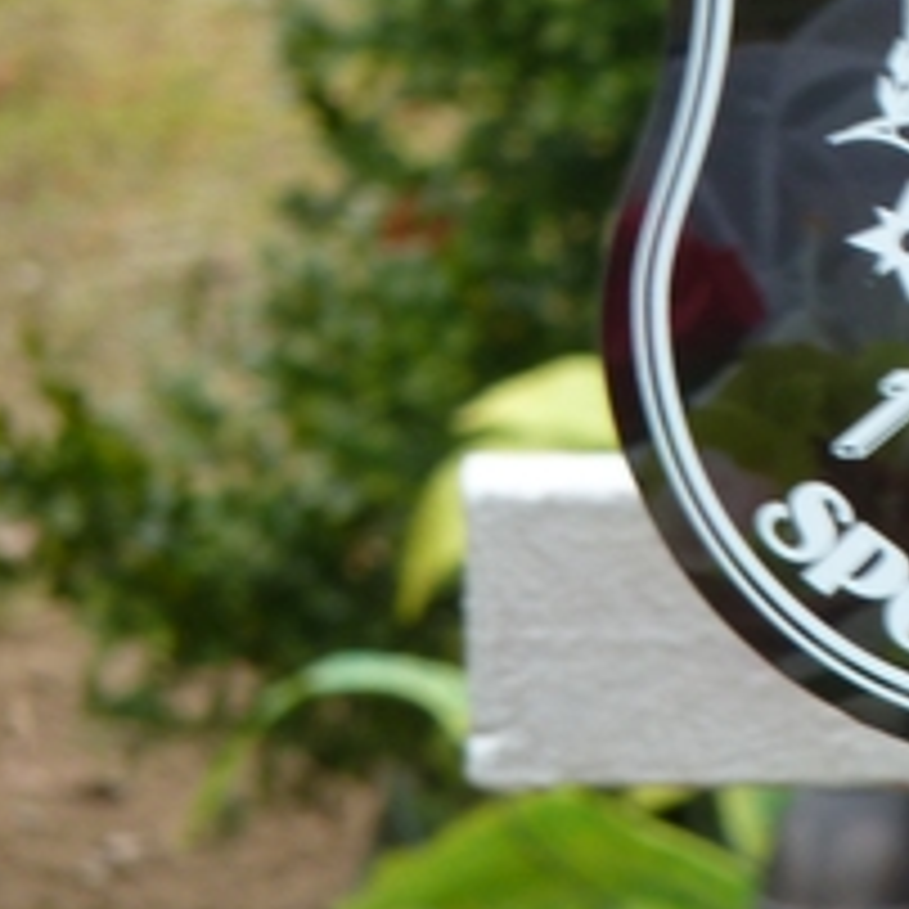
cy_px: 216
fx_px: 24956
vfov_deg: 2.1
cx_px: 1377
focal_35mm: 840
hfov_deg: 2.1
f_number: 4.9
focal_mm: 49.2
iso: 100
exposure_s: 1/60
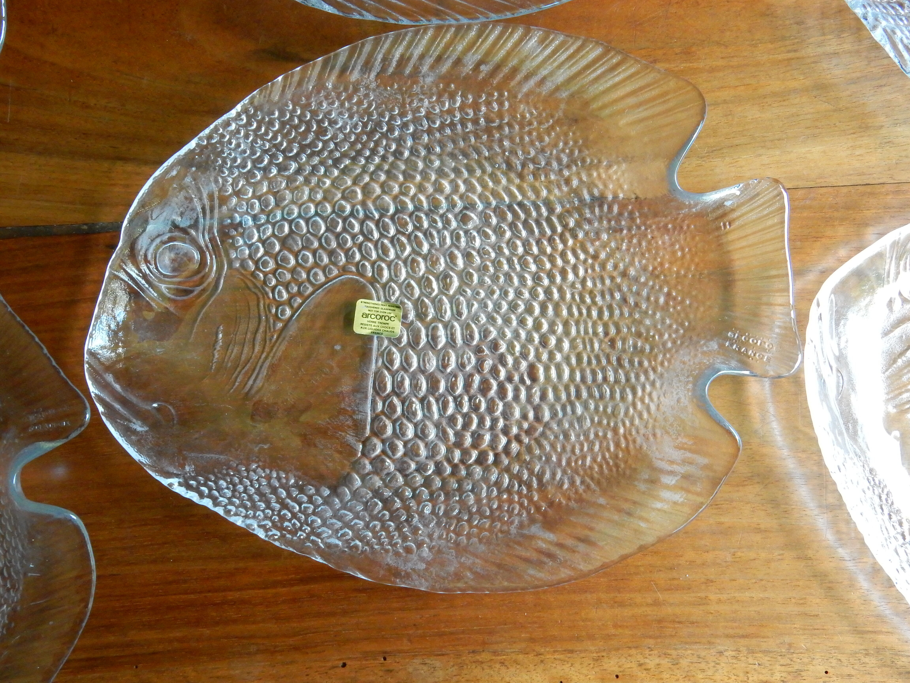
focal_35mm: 36
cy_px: 342
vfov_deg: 39.7
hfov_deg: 51.4
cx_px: 455
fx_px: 946
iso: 800
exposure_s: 1/40
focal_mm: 6.4
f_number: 4
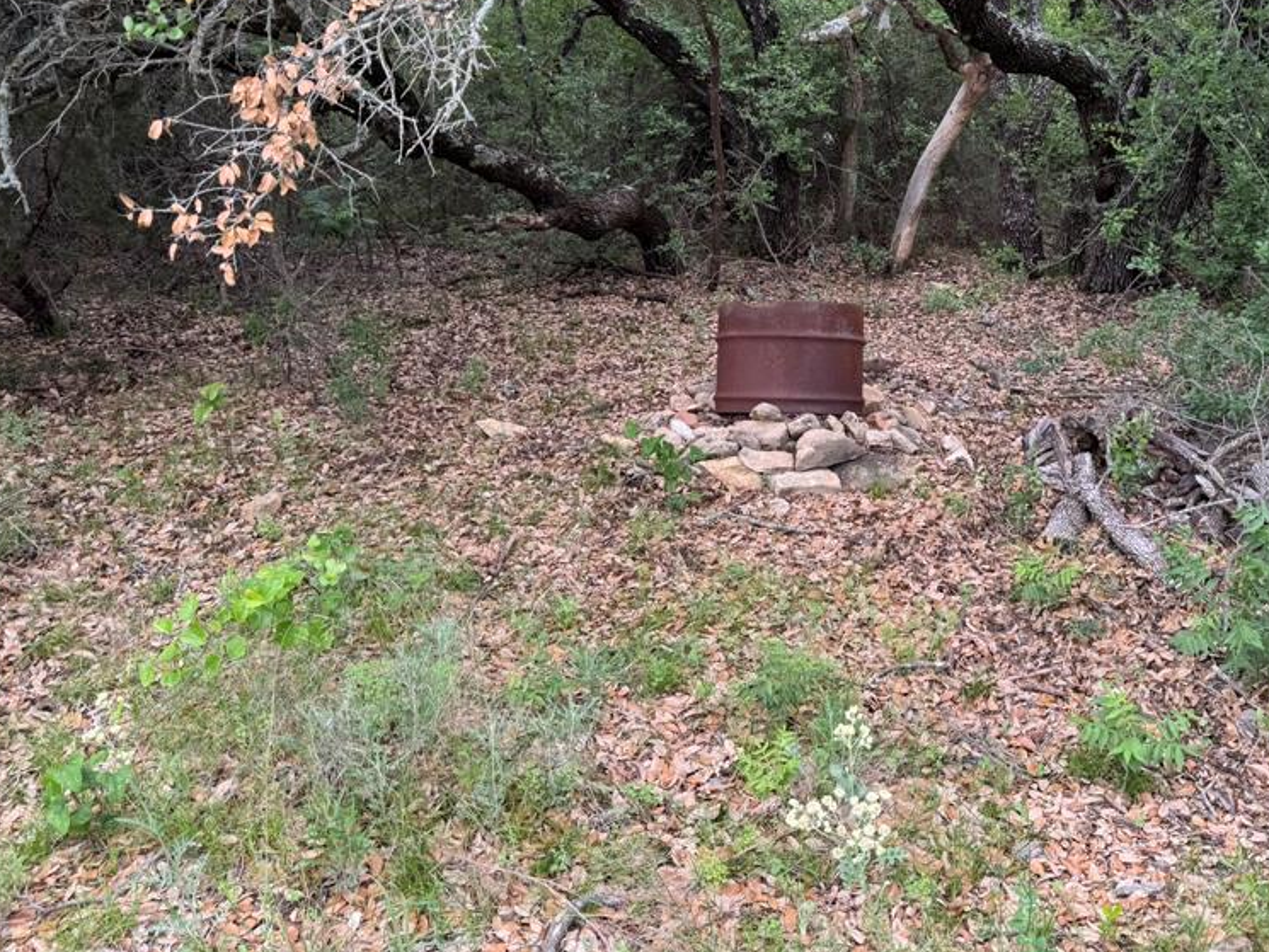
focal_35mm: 33
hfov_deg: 54.4
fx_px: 1210
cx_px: 826
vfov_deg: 42.5
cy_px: 329
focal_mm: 6.76
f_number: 1.78
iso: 80
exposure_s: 1/448
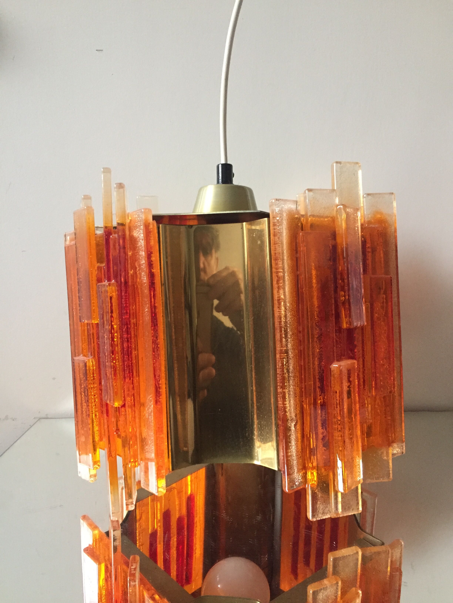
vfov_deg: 61.7
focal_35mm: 29
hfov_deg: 48.2
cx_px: 226
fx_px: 506
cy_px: 302
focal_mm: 4.15
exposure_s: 1/25
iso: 250
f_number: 2.2
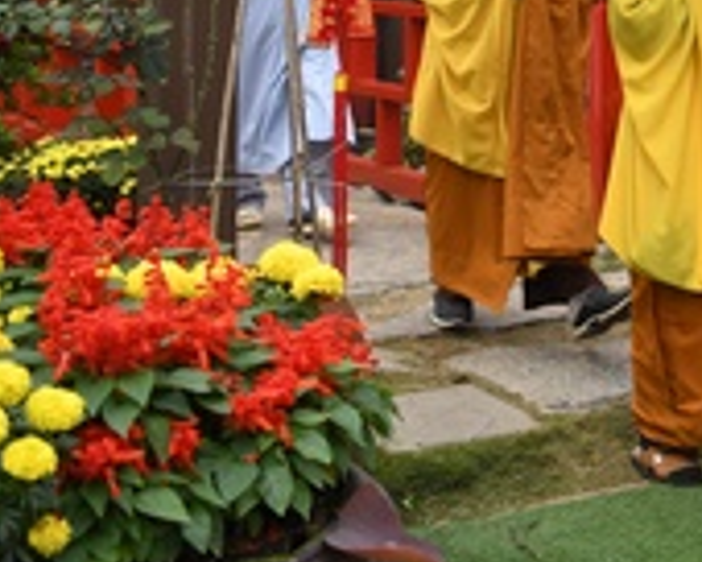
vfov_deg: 17.0
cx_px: 1074
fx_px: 1787
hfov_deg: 19.3
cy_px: -138
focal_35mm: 86
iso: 320
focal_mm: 24
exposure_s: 1/500
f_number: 2.8
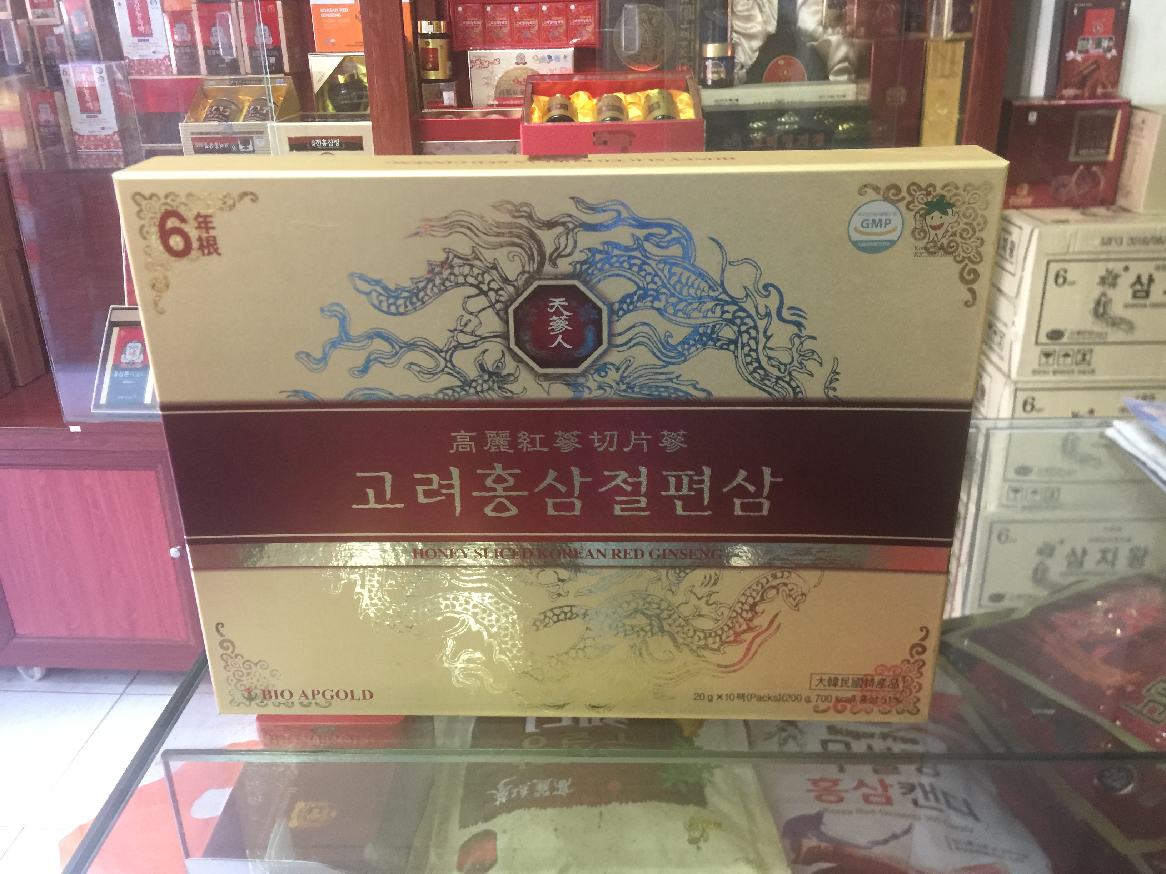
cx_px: 583
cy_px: 437
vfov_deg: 48.2
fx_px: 977
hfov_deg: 61.7
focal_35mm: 29
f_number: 2.2
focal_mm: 4.15
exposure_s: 1/10
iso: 100
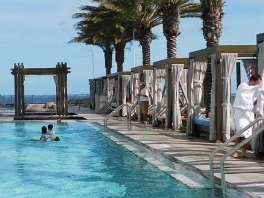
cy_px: 92
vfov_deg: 18.4
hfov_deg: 22.8
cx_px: -39
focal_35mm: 80
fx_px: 610
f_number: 6
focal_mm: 4
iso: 125
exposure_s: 1/640
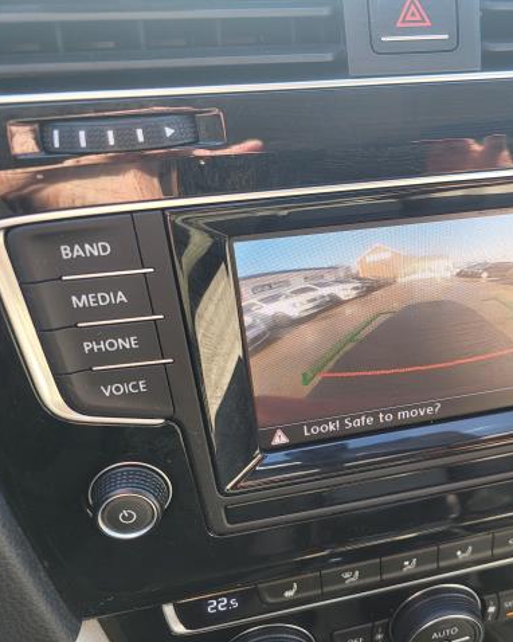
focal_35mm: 34
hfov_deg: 41.7
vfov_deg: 52.9
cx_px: 399
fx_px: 646
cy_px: 321
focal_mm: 5.4
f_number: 1.8
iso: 50
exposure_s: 1/100
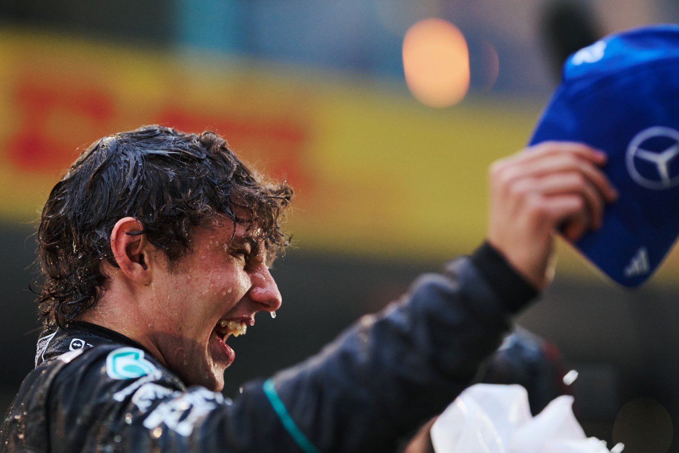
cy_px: 226
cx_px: 340
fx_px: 2546
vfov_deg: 10.2
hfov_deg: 15.2
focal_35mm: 135
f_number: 1.8
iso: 1600
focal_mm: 135
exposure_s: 1/320
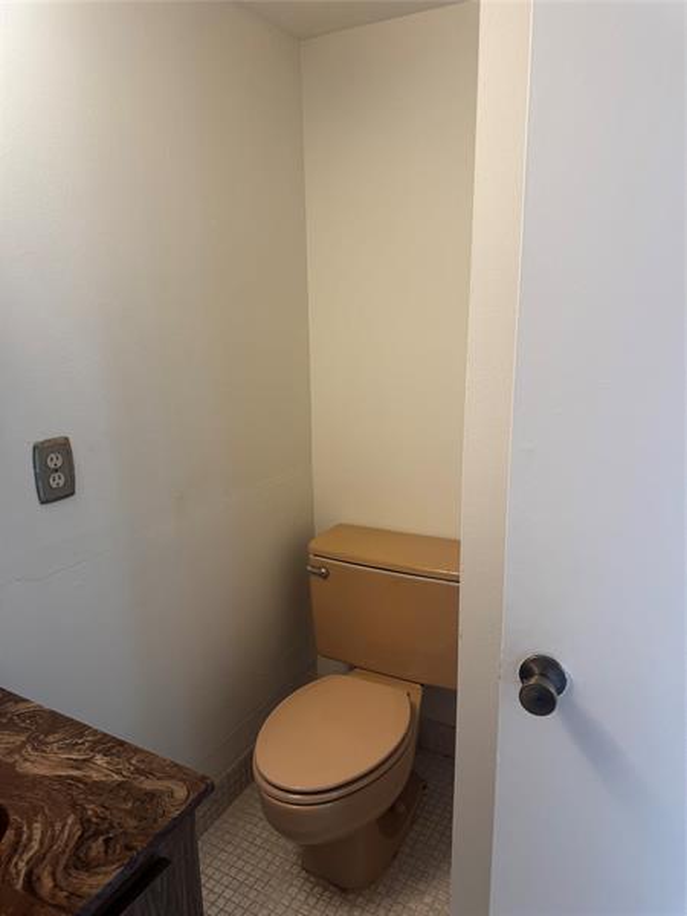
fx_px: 635
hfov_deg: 56.8
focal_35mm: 24
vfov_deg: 71.6
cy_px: 458
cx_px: 344
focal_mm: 6.76
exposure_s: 1/60
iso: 160
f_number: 1.78
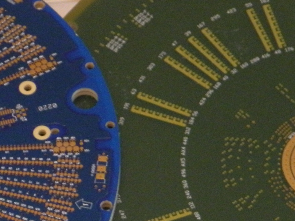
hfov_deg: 9.2
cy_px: 296
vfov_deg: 6.8
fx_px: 1841
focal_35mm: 216
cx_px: 100
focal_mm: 12.6
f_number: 4
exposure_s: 1/25
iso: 400
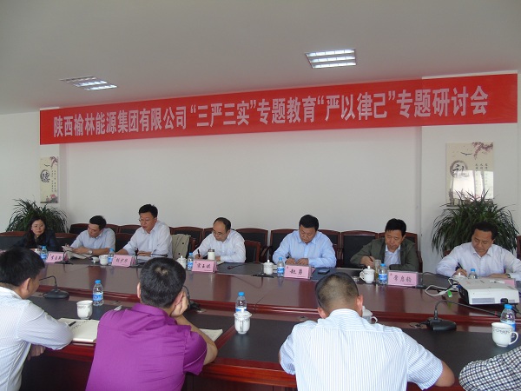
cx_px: 260
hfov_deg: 69.4
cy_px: 196
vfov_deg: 54.9
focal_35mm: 25
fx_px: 376
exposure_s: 1/30
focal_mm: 4.4
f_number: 3.4
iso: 100
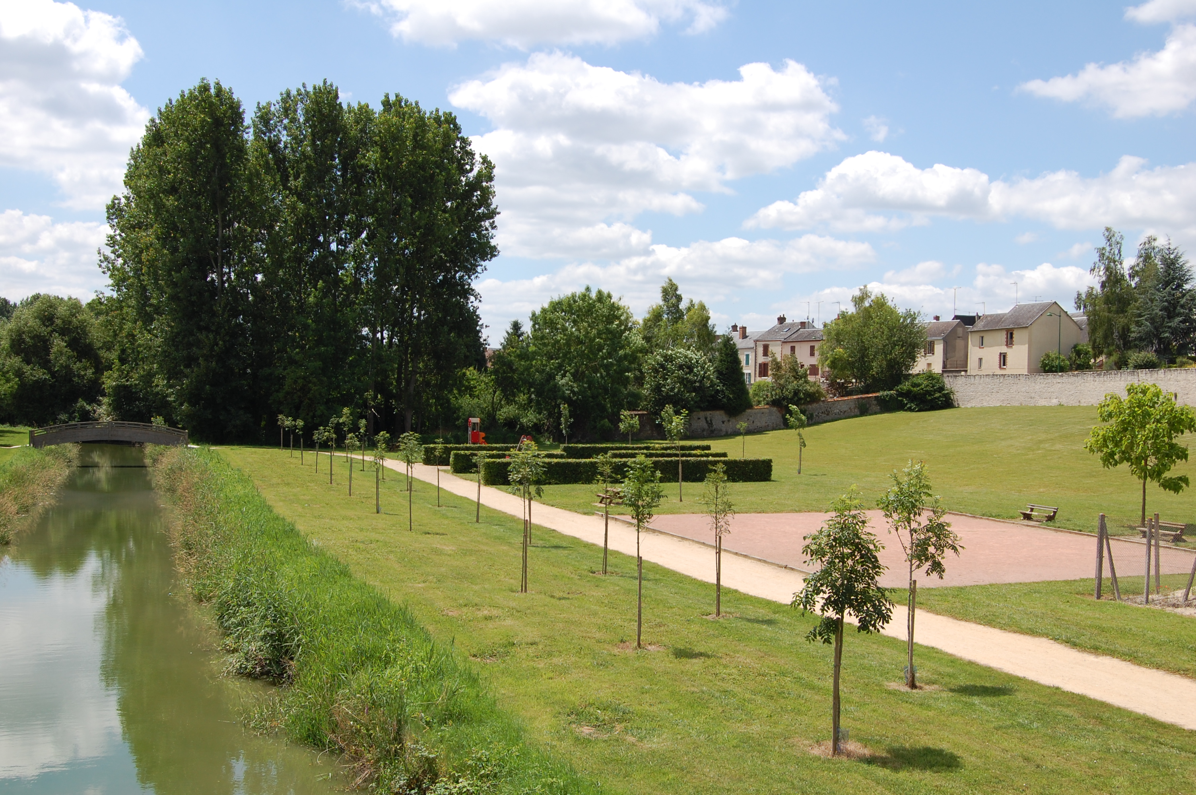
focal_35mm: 39
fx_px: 1295
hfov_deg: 49.6
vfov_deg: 34.1
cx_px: 598
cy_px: 398
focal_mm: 26
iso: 200
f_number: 9
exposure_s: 1/320
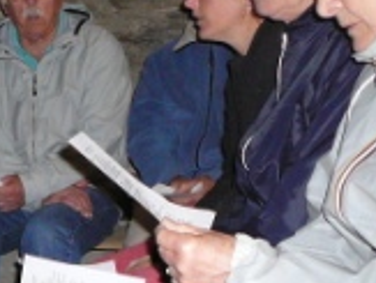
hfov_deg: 19.1
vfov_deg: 15.5
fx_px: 1045
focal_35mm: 96
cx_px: -92
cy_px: 138
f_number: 2.8
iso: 320
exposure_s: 1/30
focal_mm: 5.2
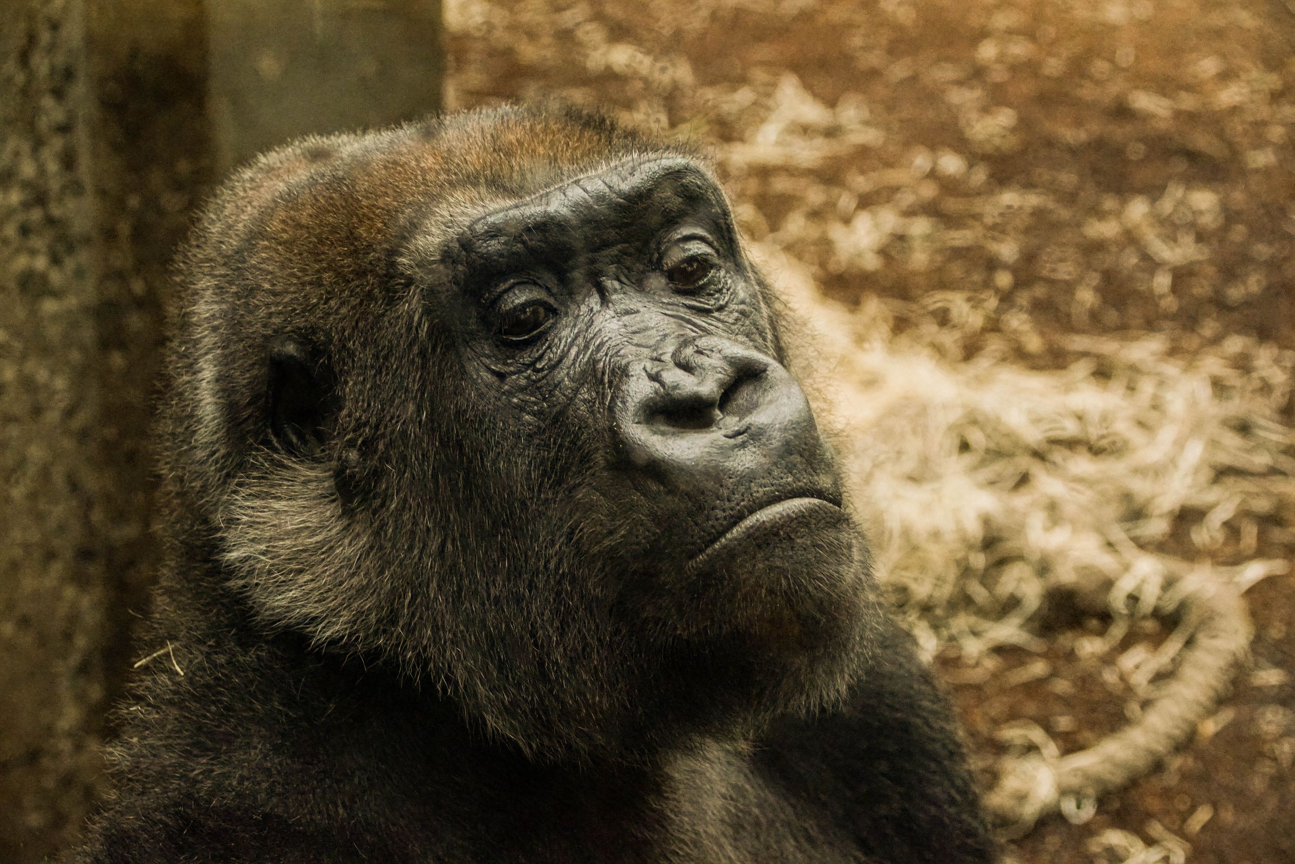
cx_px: 648
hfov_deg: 22.6
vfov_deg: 15.2
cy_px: 432
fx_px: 3237
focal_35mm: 90
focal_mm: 60
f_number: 6.3
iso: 2500
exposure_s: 1/100
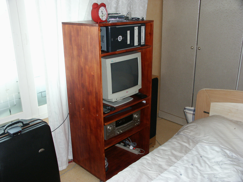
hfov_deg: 55.4
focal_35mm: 33
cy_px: 91
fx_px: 232
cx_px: 122
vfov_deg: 42.9
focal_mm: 8.57
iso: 200
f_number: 2.8
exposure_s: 1/45
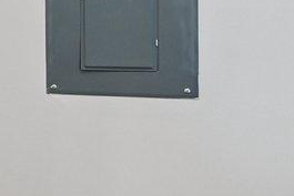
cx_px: -657
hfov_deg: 10.5
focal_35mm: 108
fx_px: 882
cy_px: 22
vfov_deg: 12.6
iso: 320
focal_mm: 14
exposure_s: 1/15
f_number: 8
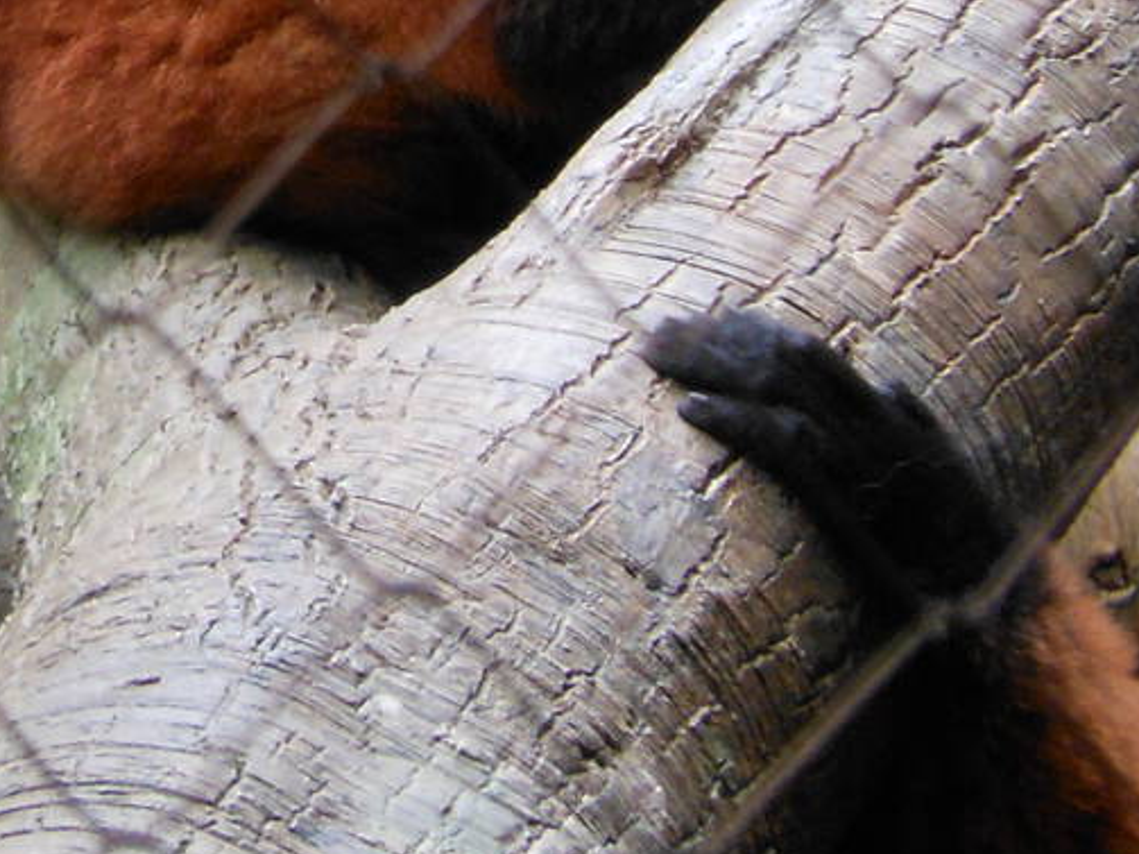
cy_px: -419
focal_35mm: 528
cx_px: 95
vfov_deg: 2.8
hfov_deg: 3.8
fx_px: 17369
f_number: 5.5
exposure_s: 1/30
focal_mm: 29.8
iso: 250
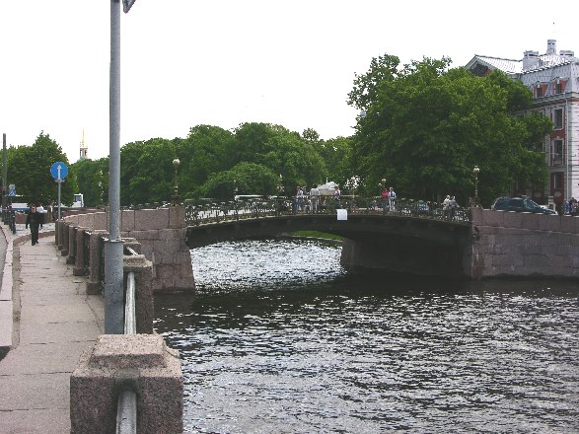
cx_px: 290
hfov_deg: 38.2
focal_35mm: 50
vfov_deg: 29.1
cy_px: 217
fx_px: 836
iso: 50
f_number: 7.6
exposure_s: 1/104
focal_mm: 12.7
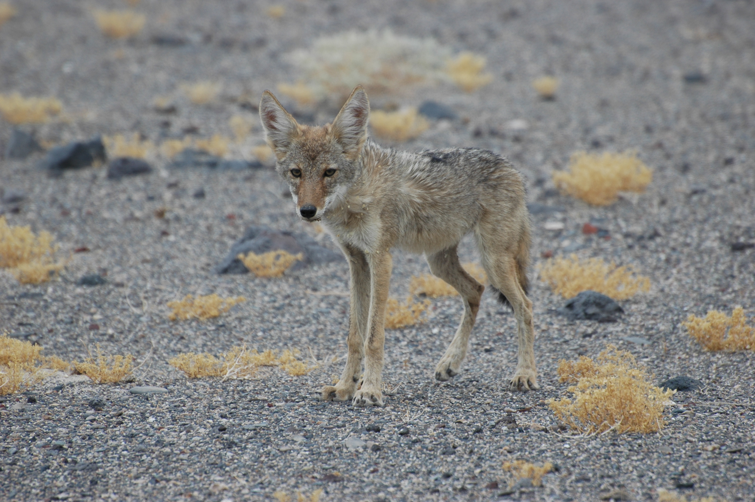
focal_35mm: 450
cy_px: 251
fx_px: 9426
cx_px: 378
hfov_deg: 4.6
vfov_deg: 3.0
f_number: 7.1
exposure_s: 1/500
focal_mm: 300
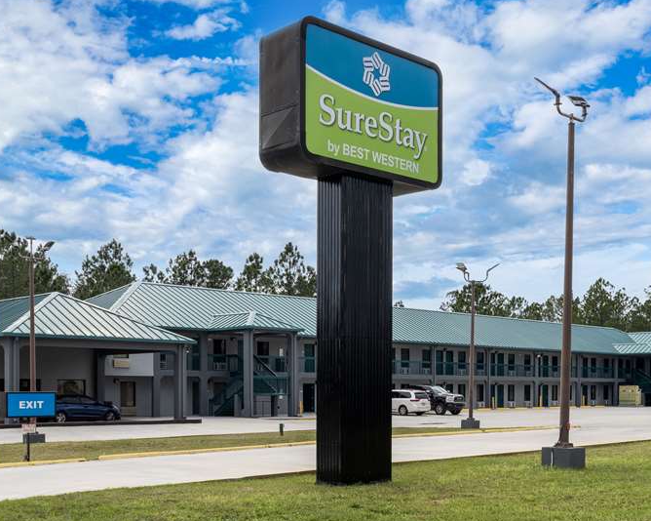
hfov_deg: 71.4
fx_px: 443
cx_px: 409
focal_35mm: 23
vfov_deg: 60.4
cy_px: 312
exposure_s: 1/400
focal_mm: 16
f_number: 8
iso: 320
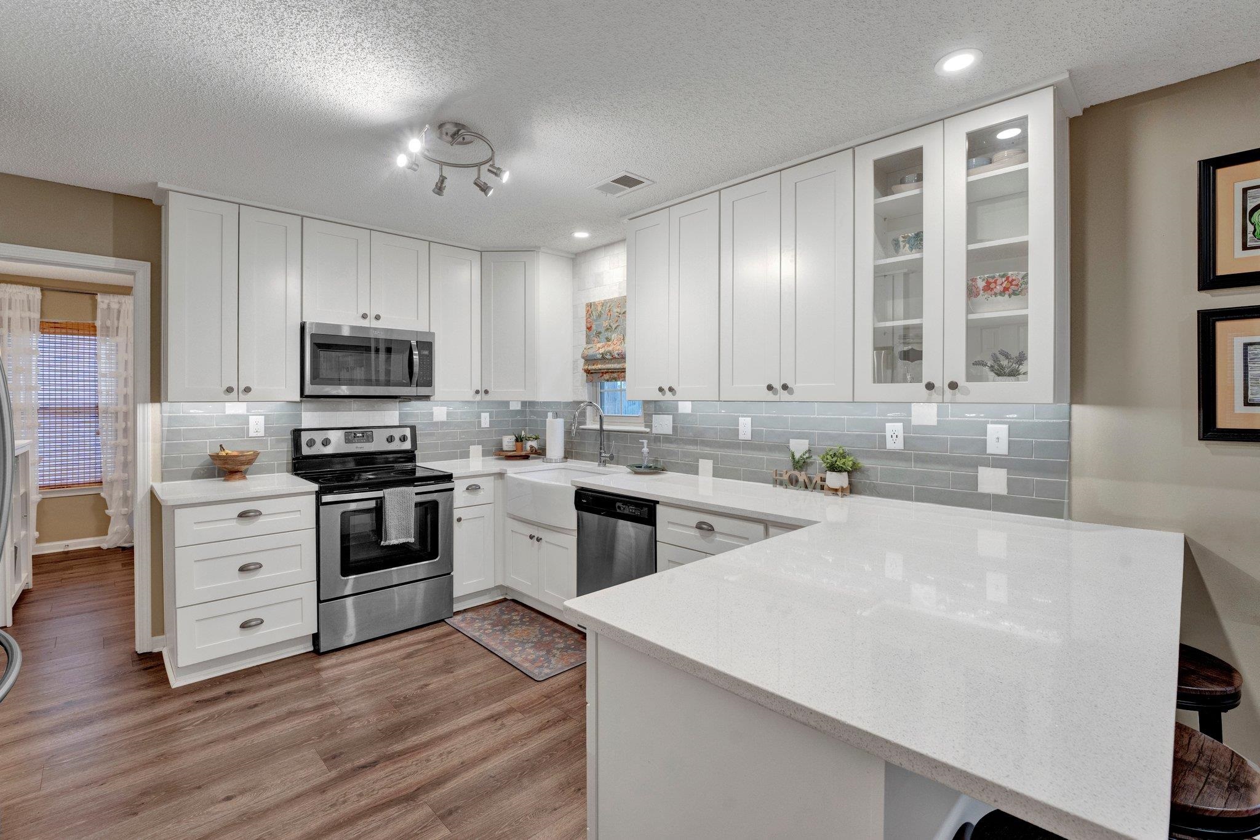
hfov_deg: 99.3
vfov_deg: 76.2
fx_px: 535
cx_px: 630
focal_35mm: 15
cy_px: 420
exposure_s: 1/50
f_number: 8
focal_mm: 15.3
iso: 1000
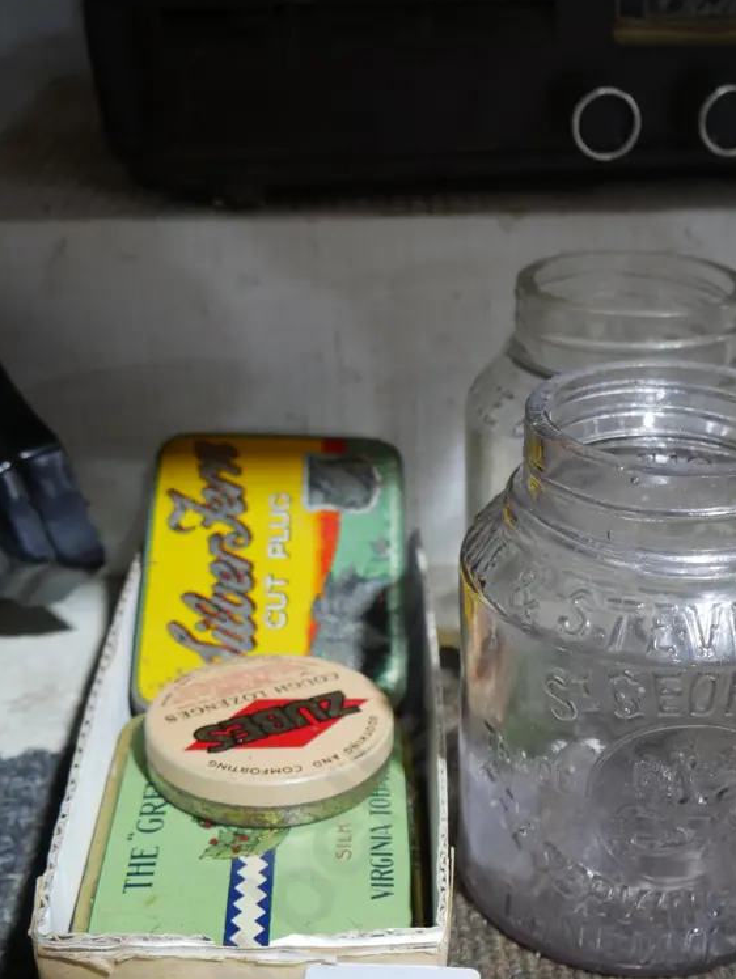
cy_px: 635
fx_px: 1472
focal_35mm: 52
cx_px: 500
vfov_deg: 36.5
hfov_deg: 27.9
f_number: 4.1
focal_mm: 19
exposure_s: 1/60
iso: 1000
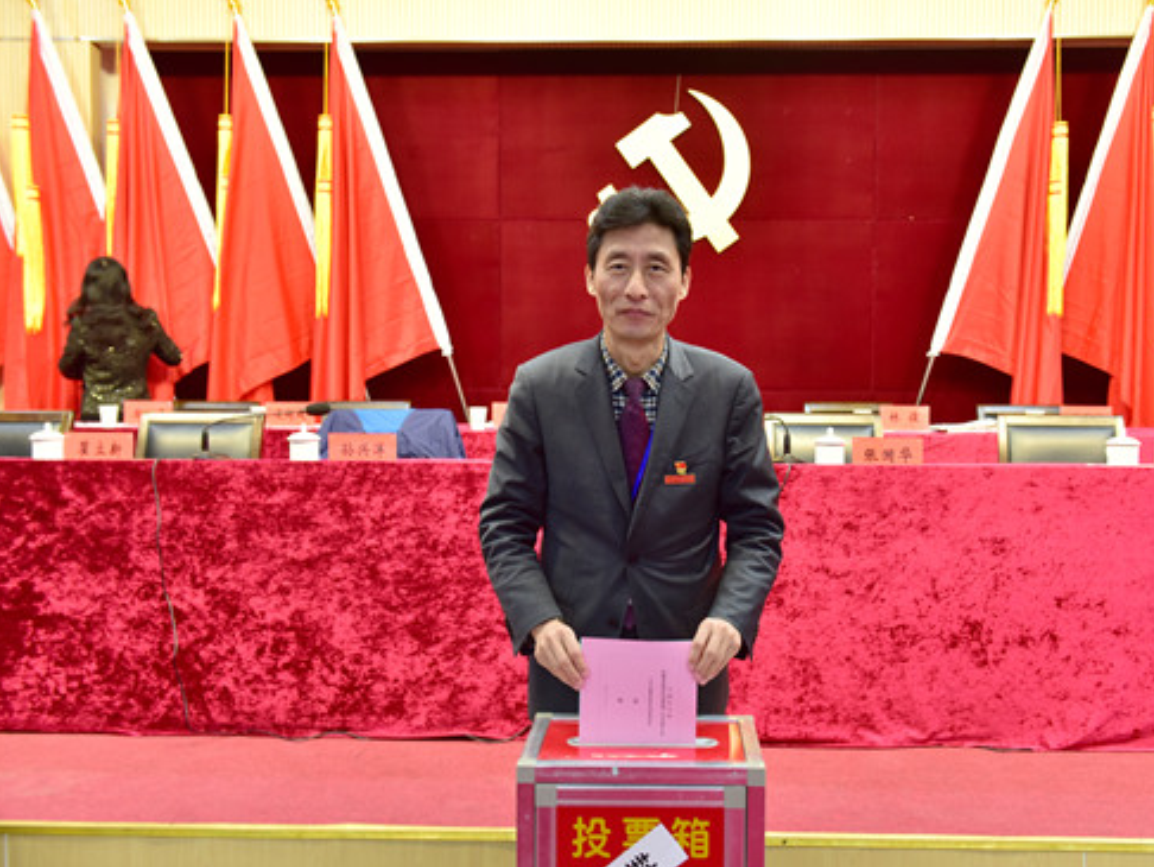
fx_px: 1234
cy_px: 434
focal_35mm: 37
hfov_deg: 50.0
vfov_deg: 38.7
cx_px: 639
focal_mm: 34
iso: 1000
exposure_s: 1/40
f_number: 4.5
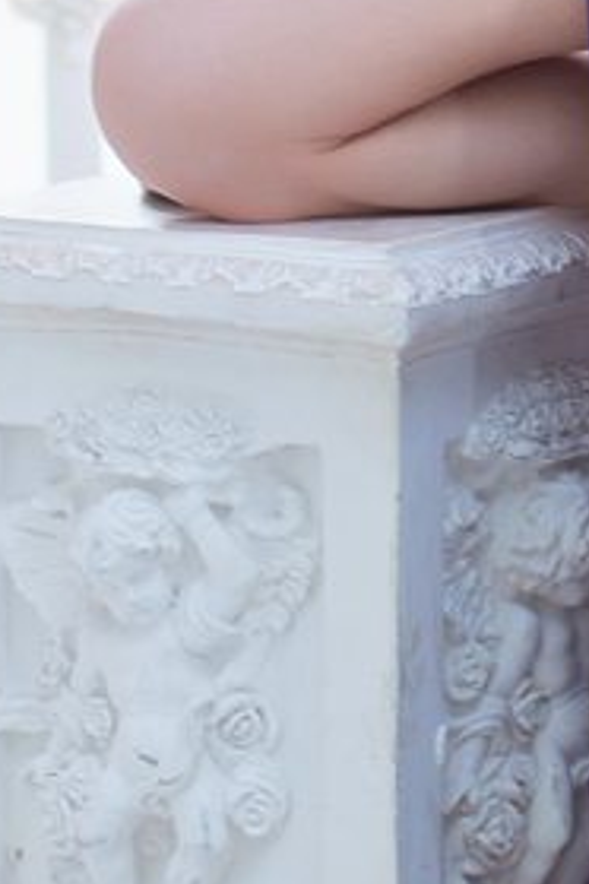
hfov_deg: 3.9
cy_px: -1169
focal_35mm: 349
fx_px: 8564
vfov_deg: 5.7
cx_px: 1001
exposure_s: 1/200
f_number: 2.5
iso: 200
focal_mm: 50
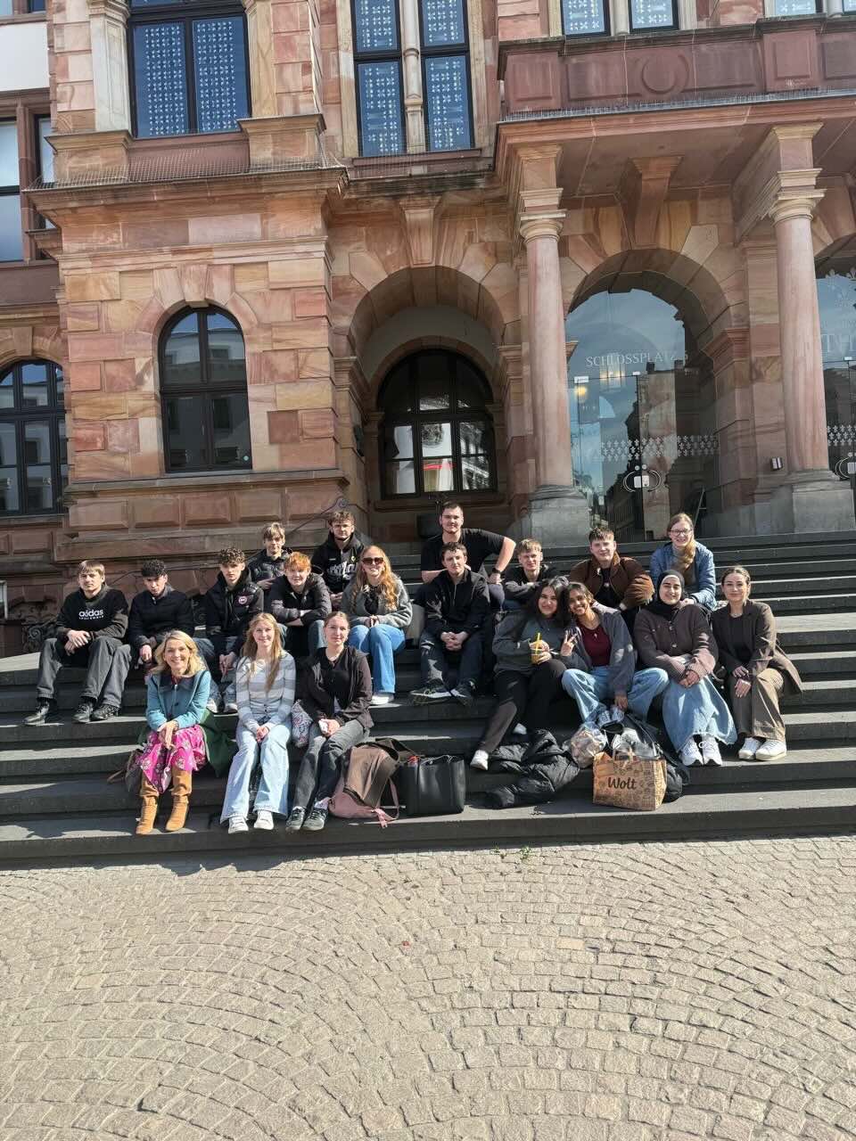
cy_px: 570
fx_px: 791
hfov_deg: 56.8
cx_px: 428
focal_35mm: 24
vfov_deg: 71.6
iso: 80
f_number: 1.78
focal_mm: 6.76
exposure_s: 1/1553
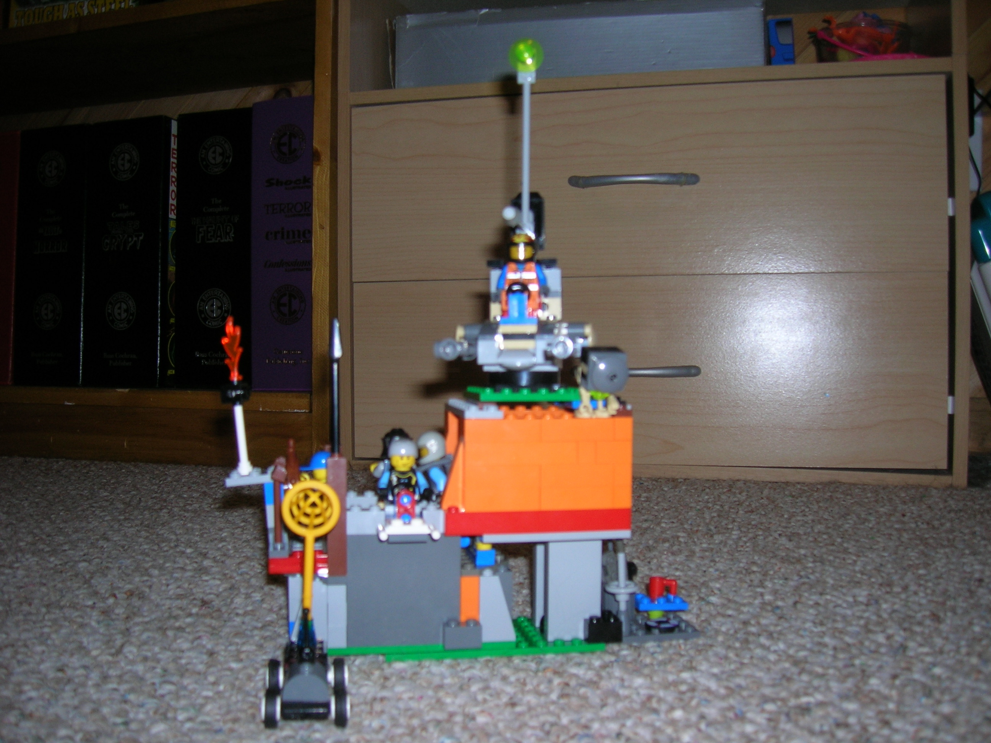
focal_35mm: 34
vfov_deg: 41.8
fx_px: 973
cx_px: 496
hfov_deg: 54.0
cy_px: 372
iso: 50
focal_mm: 5.7
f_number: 2.9
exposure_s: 1/60.1
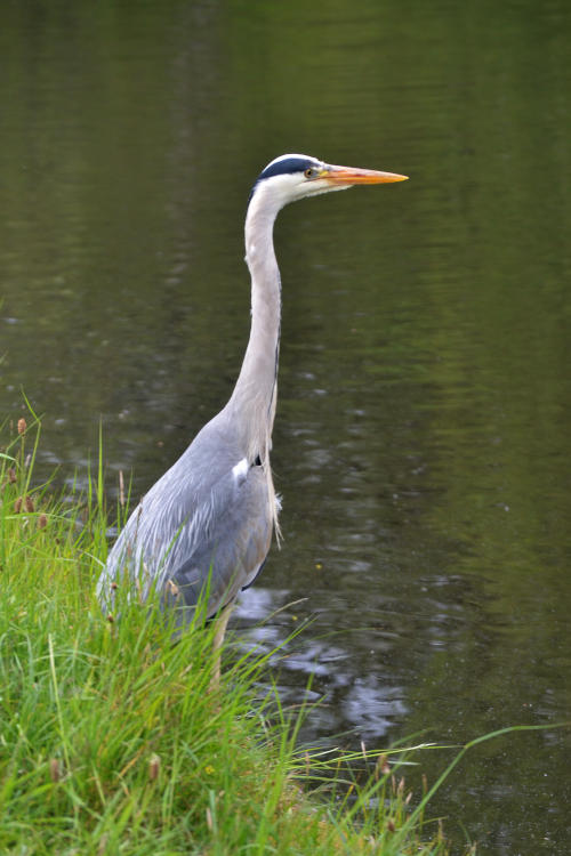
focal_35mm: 202
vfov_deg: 10.2
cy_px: 428
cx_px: 286
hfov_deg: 6.8
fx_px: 4817
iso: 400
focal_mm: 135
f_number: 8
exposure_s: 1/160
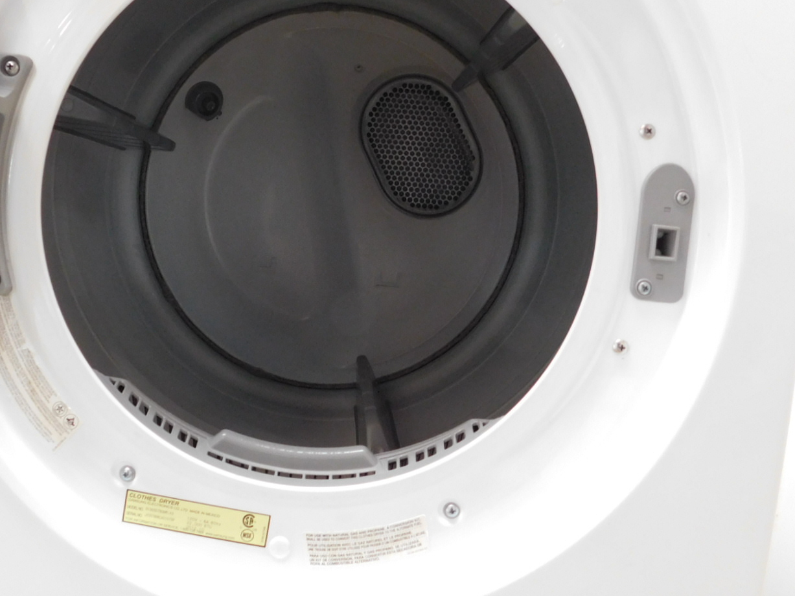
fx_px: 689
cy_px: 271
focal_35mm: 30
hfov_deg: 59.4
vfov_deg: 46.7
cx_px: 311
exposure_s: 1/30
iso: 400
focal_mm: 4
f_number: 3
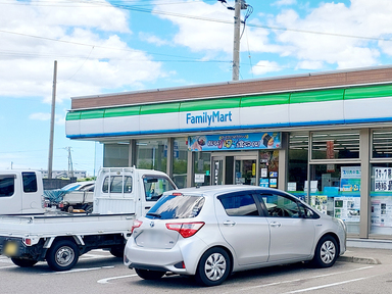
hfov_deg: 28.6
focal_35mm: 60
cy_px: 177
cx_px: 451
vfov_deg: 24.4
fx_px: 679
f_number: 1.8
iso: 25
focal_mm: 5.23
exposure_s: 1/474
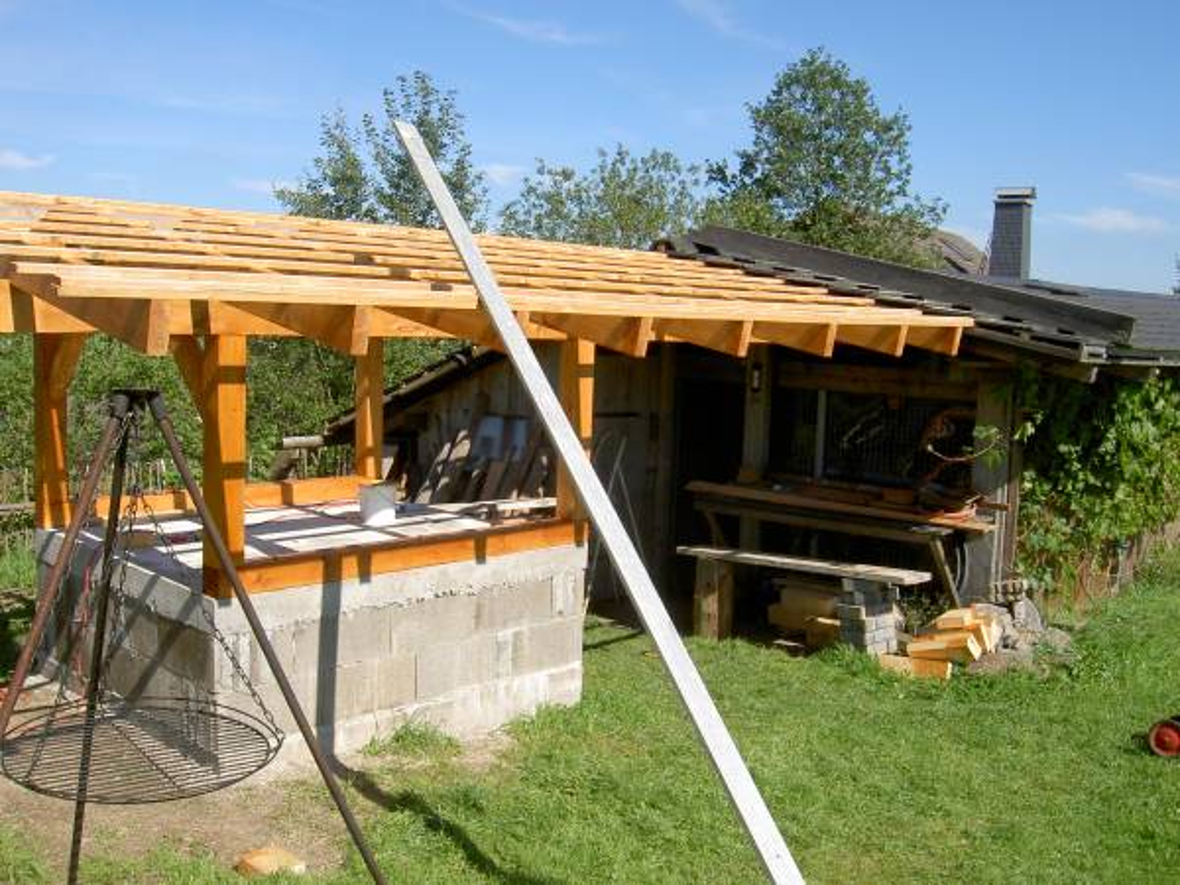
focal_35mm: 34
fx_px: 1159
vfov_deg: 41.8
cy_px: 442
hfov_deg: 54.0
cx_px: 590
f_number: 4.7
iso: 50
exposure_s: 1/320
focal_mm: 5.6
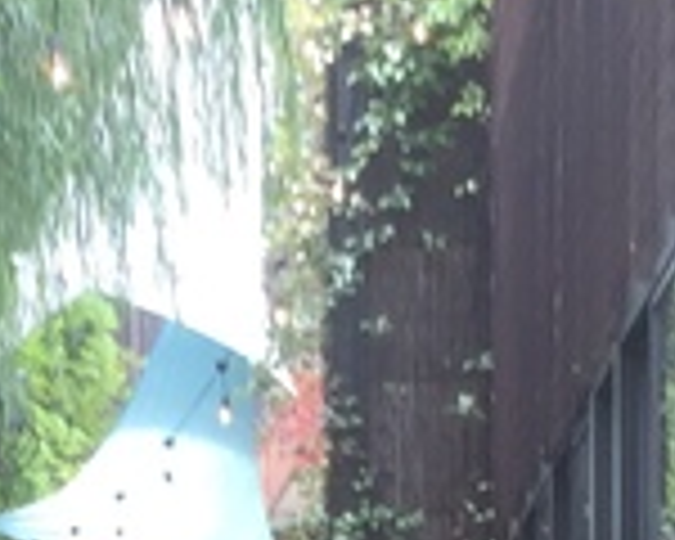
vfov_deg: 7.8
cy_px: 1134
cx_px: -306
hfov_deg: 9.9
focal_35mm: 189
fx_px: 3776
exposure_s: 1/120
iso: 32
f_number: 2.2
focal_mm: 4.15
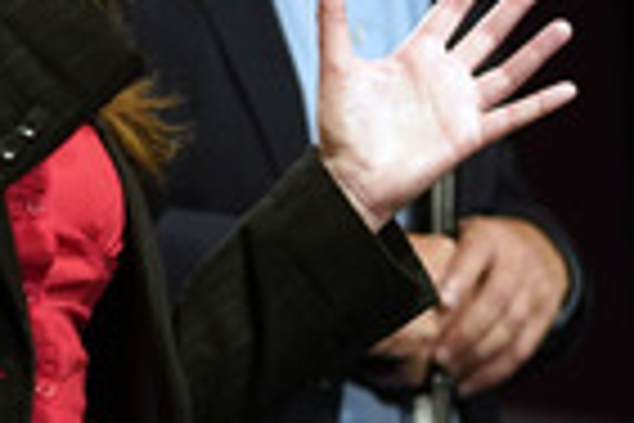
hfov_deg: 7.6
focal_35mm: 272
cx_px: 411
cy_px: -171
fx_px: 4790
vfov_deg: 5.0
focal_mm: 85
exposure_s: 1/1250
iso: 2000
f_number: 2.8
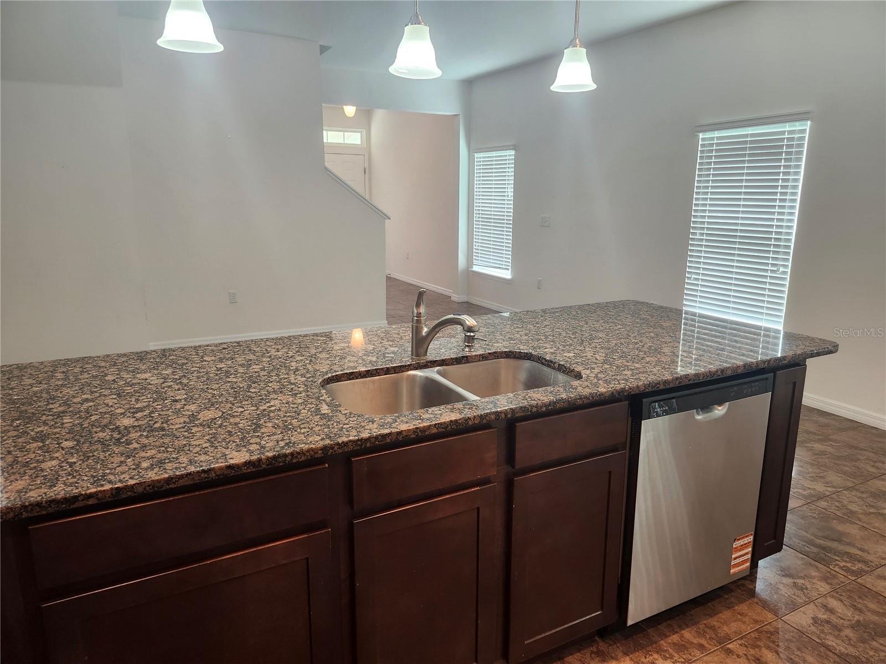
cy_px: 332
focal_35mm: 23
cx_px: 443
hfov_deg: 73.9
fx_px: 589
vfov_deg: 58.9
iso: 320
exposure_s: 1/120
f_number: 1.8
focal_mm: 5.54
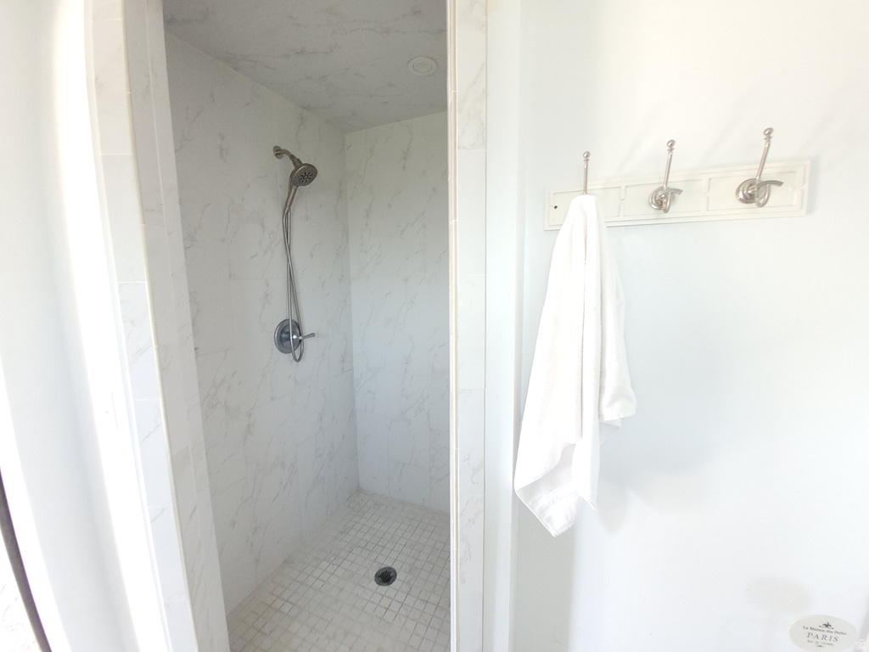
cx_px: 434
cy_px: 326
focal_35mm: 13
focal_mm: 1.74
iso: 125
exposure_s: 1/20
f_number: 2.2
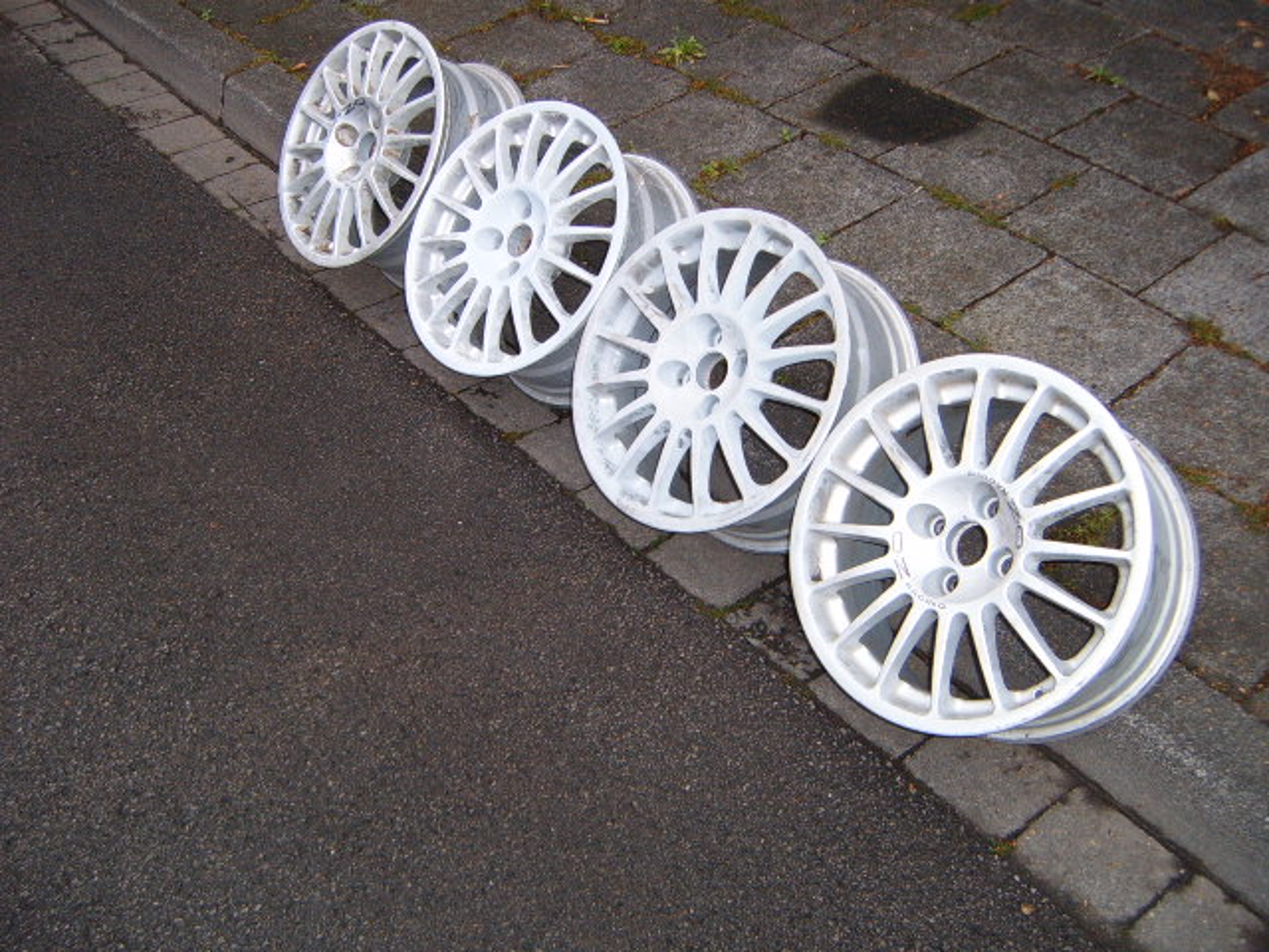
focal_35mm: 37
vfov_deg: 38.7
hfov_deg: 50.1
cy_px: 476
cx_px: 634
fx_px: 1356
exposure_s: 1/60
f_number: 2.9
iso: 141
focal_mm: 6.2
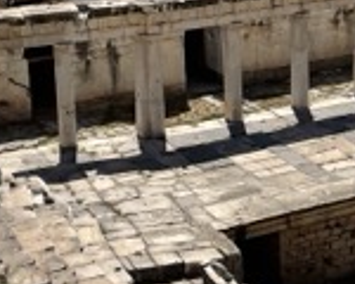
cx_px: 419
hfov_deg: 14.4
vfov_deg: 11.9
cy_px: 121
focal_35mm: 130
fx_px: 1366
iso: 32
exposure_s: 1/5814
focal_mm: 4.2
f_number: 1.6
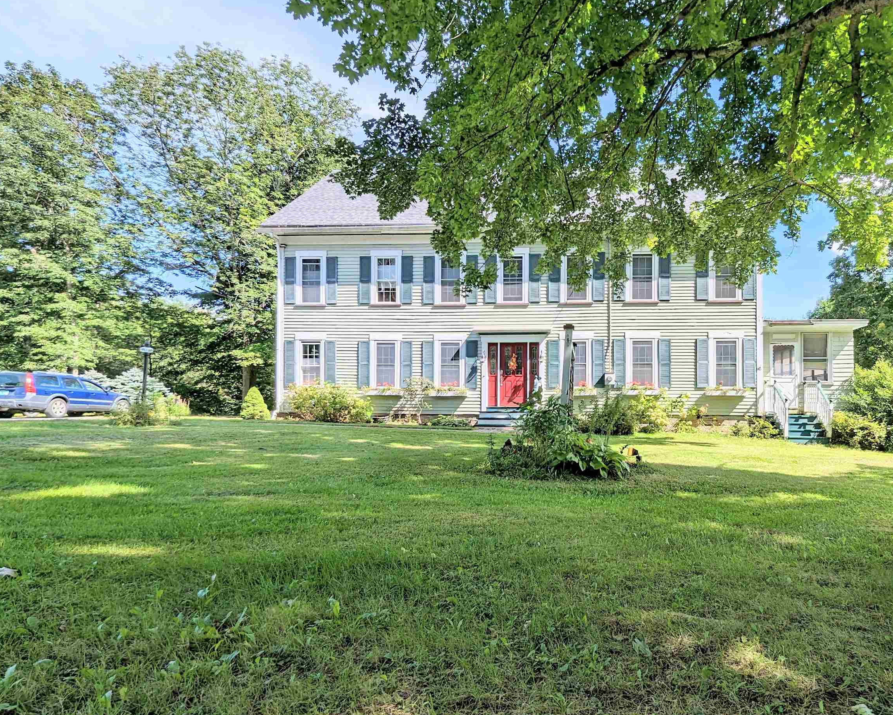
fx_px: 449
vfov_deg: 76.7
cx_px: 564
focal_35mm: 17
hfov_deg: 87.7
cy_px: 394
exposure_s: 1/1176
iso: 49
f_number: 2.2
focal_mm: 1.95
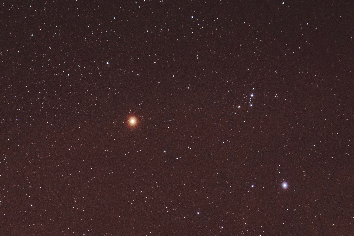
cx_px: 175
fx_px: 1191
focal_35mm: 121
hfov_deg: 16.9
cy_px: 266
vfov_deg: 11.1
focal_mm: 35
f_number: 2.2
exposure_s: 10
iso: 800
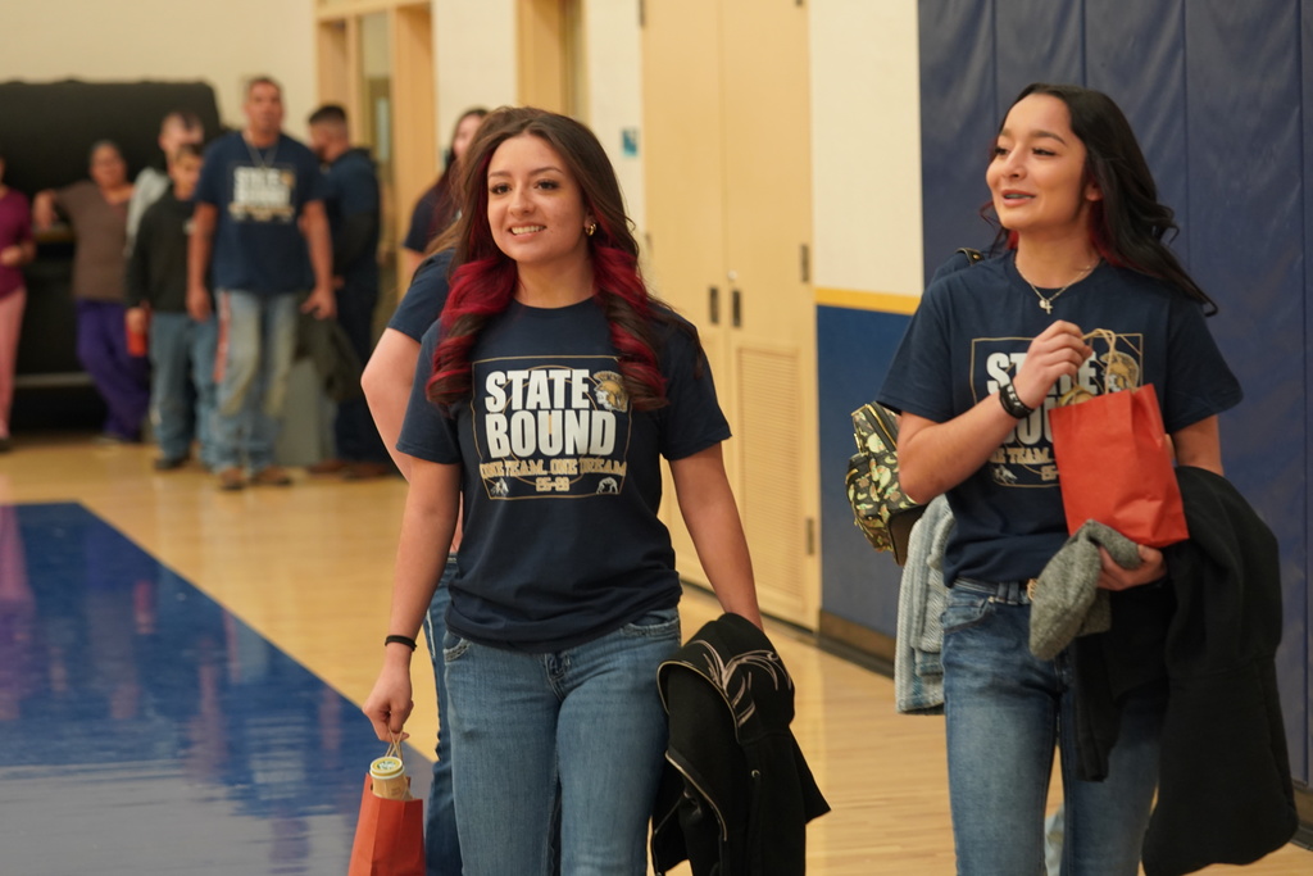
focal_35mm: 101
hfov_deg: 20.2
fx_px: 3684
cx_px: 656
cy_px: 438
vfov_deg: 13.6
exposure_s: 1/160
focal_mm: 101
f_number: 4
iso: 2500
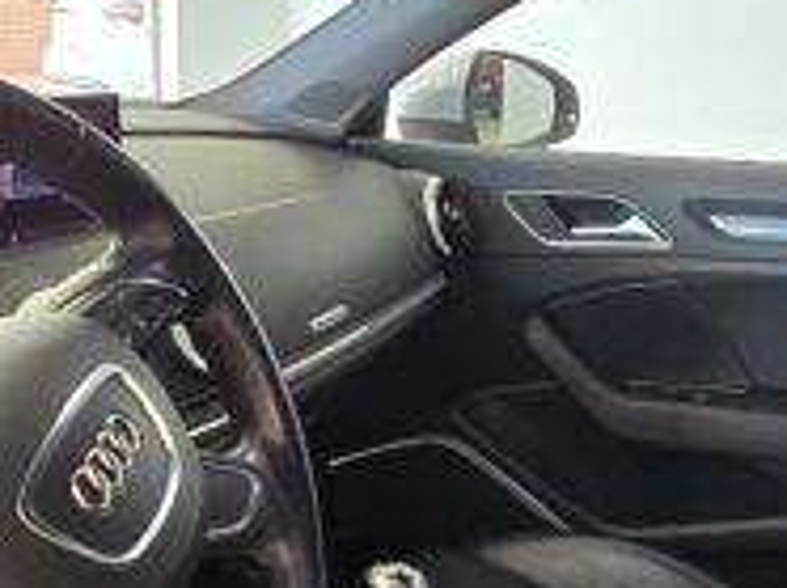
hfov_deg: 33.3
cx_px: 643
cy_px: 393
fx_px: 1272
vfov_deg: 25.9
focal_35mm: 56
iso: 200
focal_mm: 2.2
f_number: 2.2
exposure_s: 1/60
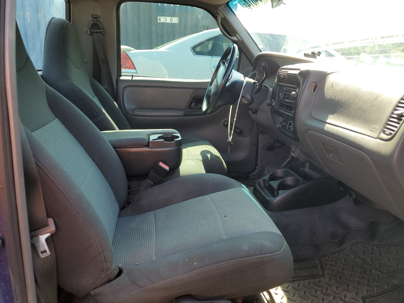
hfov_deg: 67.3
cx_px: 202
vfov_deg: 53.1
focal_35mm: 26
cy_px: 152
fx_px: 303
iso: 50
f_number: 1.5
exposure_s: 1/204
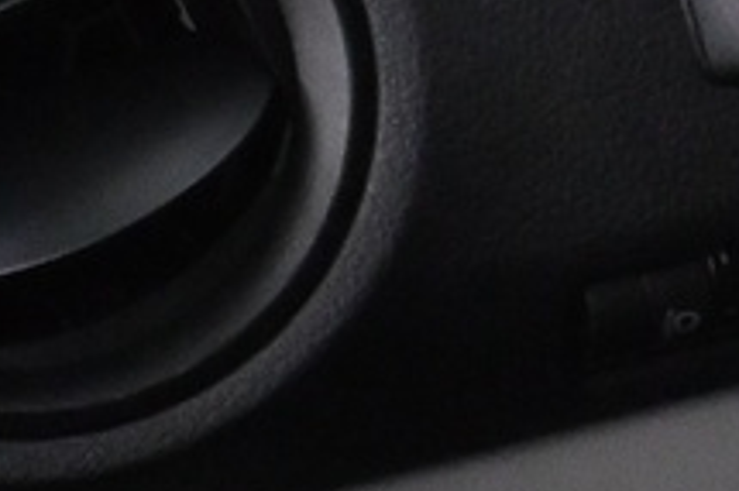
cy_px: -299
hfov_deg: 7.9
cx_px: 1849
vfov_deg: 5.7
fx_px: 4877
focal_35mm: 238
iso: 4000
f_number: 4
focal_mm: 21
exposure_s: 1/60
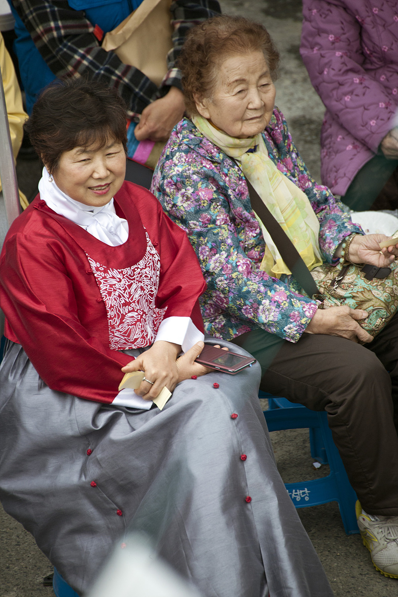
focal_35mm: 500
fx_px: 8291
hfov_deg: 2.7
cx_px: 199
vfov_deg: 4.1
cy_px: 298
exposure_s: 1/250
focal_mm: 500
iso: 400
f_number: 6.3
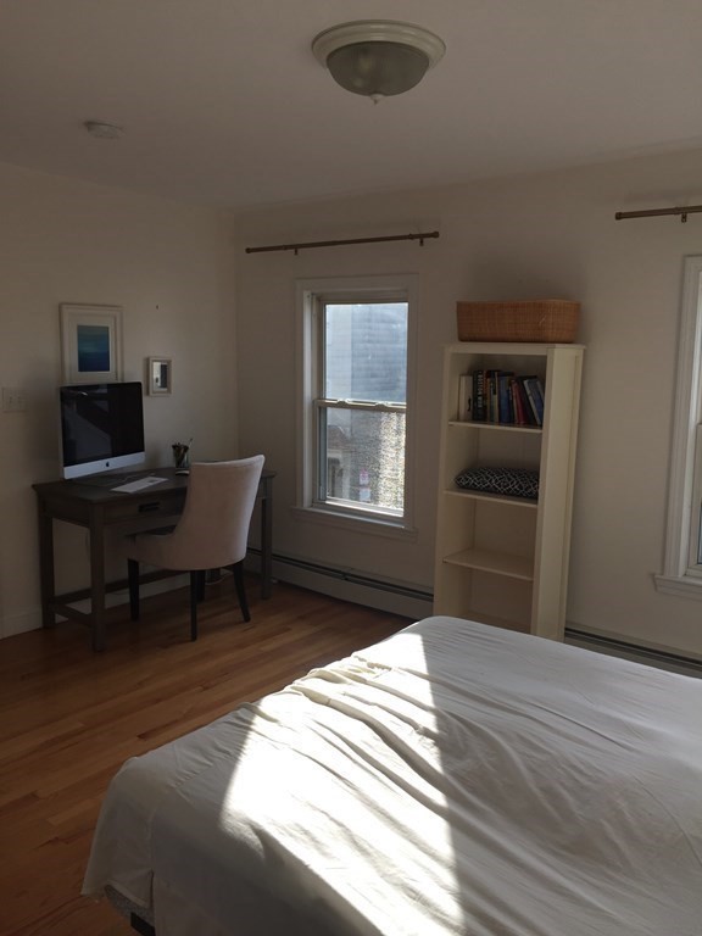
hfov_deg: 48.2
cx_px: 351
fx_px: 784
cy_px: 468
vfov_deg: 61.7
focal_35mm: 29
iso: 32
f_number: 2.2
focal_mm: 4.15
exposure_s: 1/388
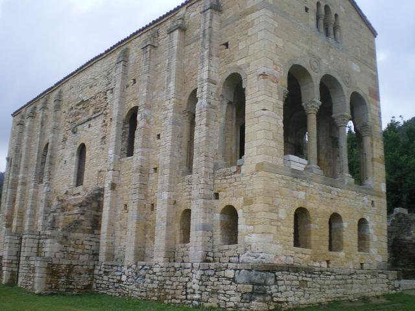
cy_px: 156
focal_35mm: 38
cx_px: 208
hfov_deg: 49.0
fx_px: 456
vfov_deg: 37.7
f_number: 3.1
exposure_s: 1/250
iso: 64
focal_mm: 6.3
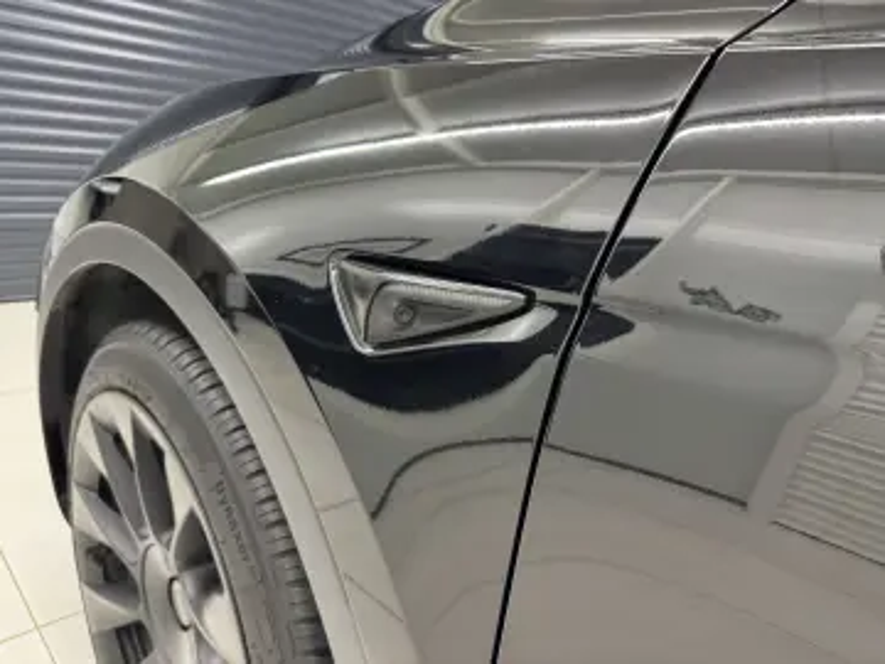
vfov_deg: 56.8
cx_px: 442
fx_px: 614
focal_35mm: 24
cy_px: 332
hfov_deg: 71.6
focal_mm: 6.76
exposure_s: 1/50
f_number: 1.78
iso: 640
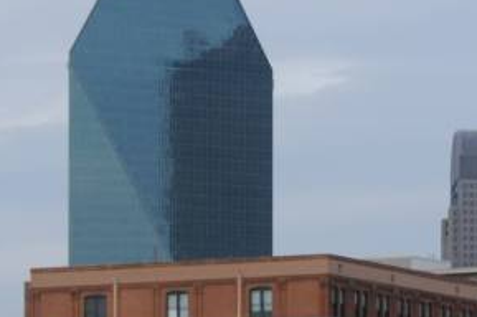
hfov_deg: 7.1
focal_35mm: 291
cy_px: 346
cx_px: 418
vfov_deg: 4.7
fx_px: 3851
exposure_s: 1/160
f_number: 6.3
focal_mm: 70
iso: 800
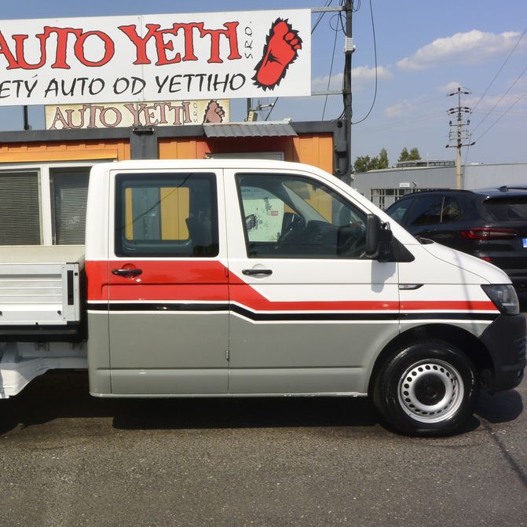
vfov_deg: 47.2
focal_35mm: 35
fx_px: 603
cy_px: 262
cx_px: 126
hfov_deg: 45.4
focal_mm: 10
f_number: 13
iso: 160
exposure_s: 1/250
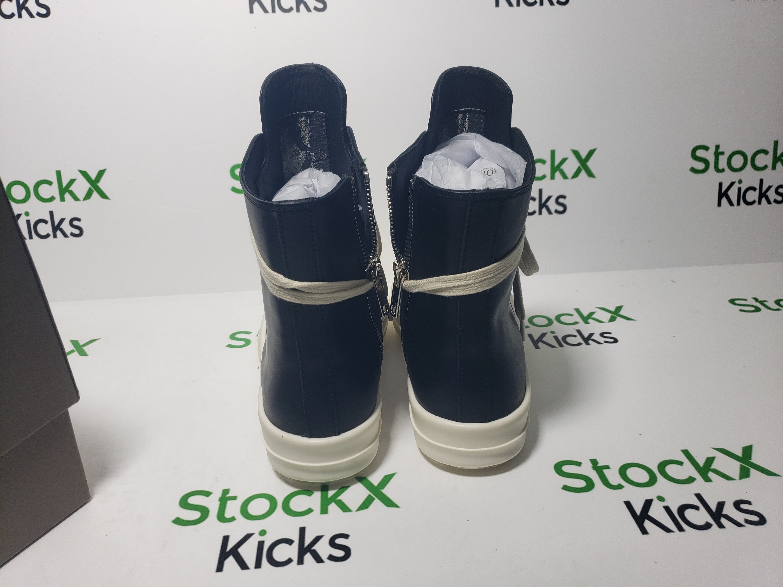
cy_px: 294
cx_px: 392
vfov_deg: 53.1
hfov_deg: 67.3
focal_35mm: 26
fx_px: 588
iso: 50
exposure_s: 1/427
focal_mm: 4.3
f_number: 1.5
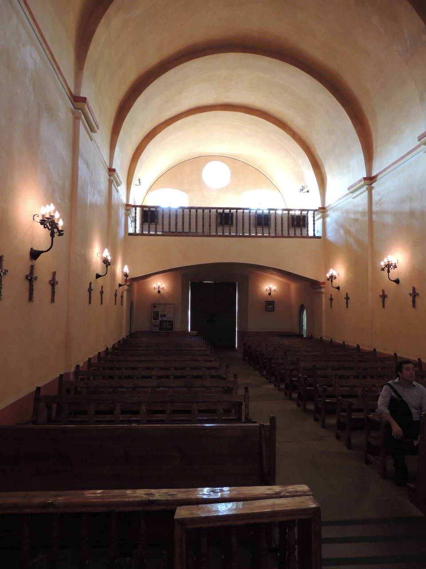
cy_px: 284
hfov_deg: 56.8
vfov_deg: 71.6
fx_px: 394
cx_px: 213
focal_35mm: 24
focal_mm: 4.3
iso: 400
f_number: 3
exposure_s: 1/10
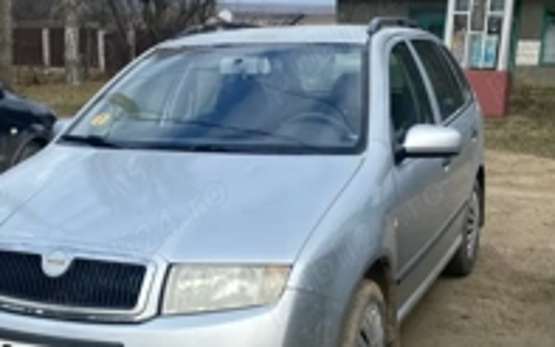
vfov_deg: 22.8
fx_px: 847
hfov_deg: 36.0
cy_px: 282
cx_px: 192
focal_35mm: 56
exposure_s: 1/1182
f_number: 1.8
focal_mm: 4.25
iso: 32
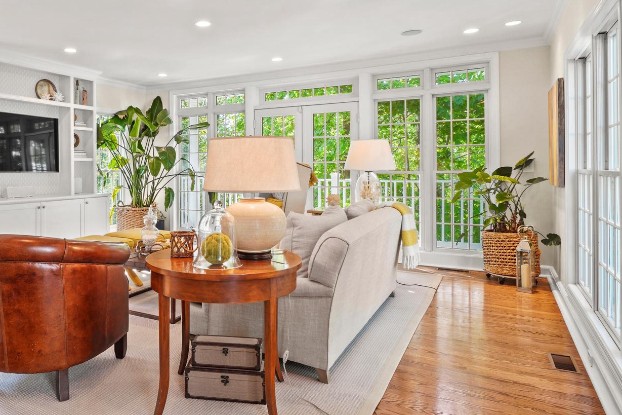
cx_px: 208
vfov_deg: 51.0
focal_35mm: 25
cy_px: 171
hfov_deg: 69.5
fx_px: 432
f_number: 9
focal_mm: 10
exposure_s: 1.3
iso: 100
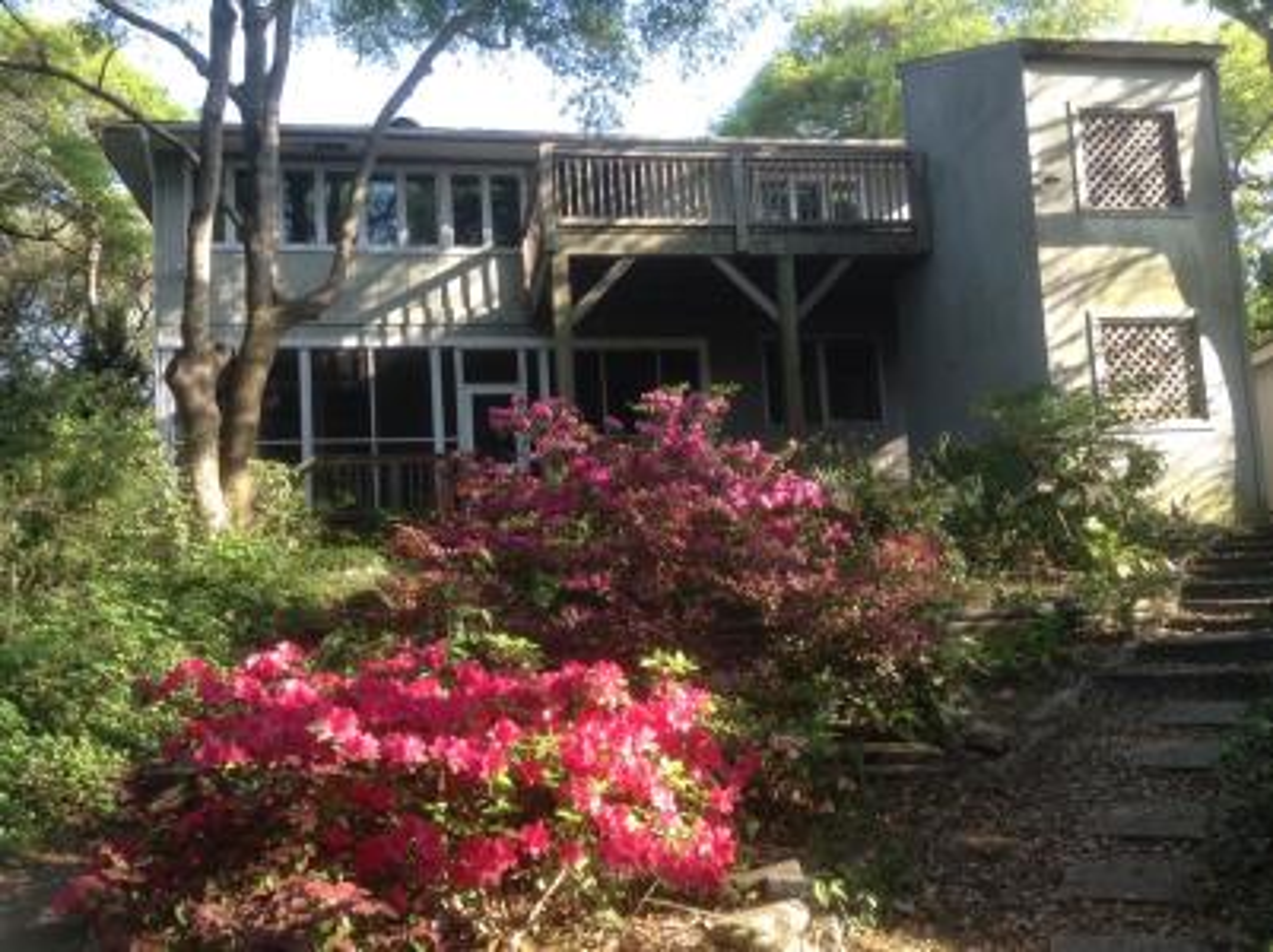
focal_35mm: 33
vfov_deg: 42.9
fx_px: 1212
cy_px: 476
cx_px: 636
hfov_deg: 55.4
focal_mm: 3.3
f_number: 2.4
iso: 25
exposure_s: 1/125
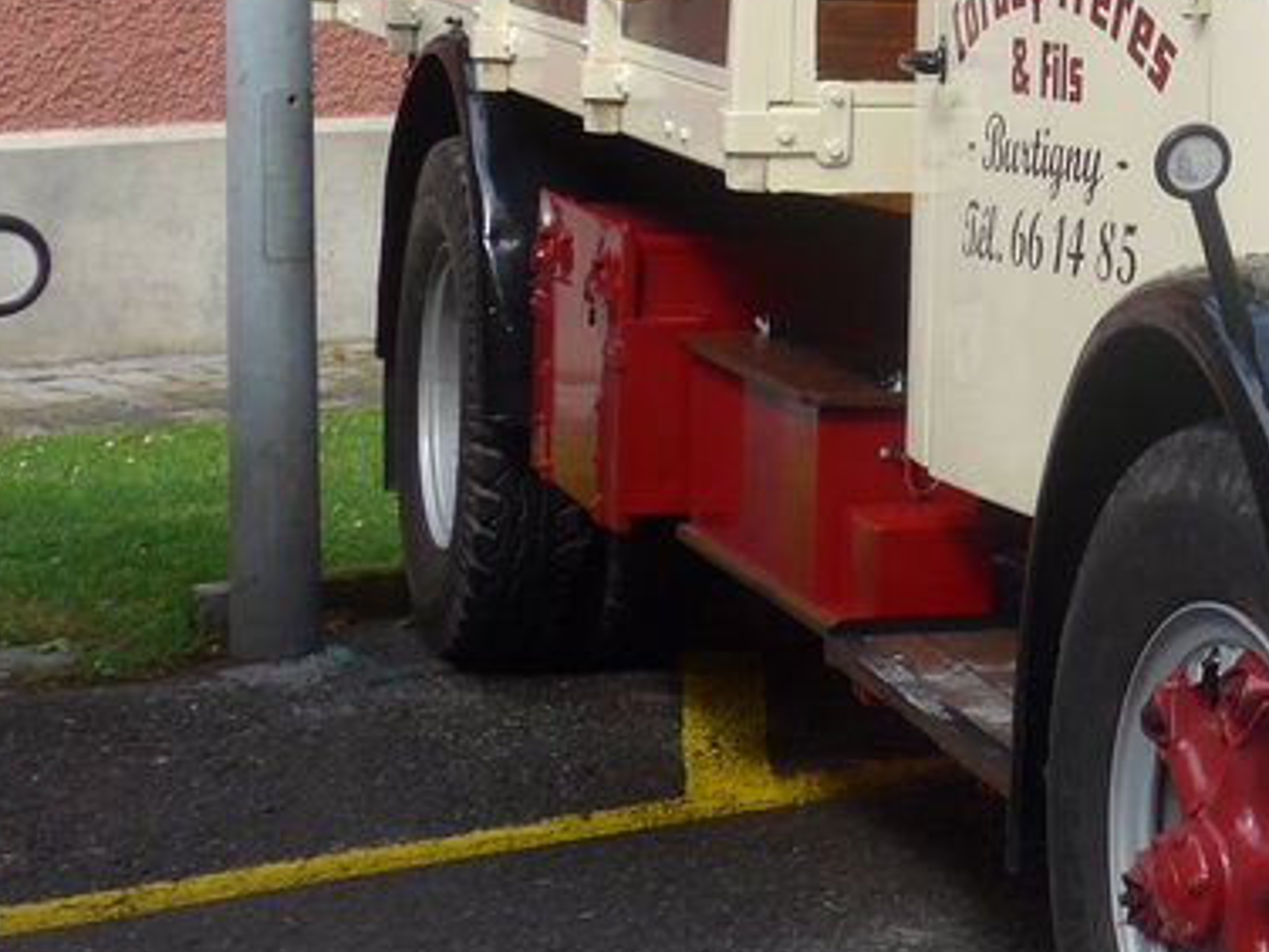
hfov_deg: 14.4
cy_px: 64
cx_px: 1711
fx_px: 4802
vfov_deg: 11.2
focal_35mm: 131
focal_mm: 8.4
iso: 80
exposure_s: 1/640
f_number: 2.8
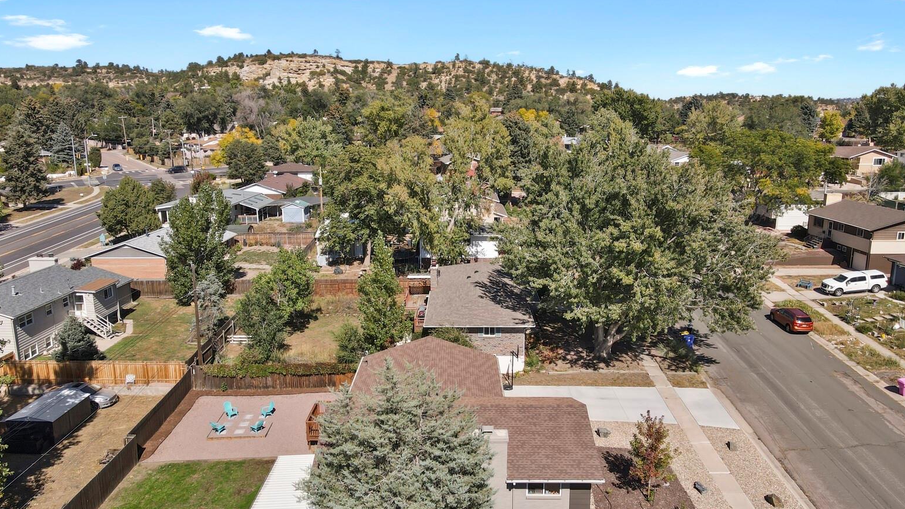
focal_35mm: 27
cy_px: 271
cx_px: 445
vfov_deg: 42.9
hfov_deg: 69.8
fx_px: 648
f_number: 2.8
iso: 100
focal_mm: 4.5
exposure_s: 1/400
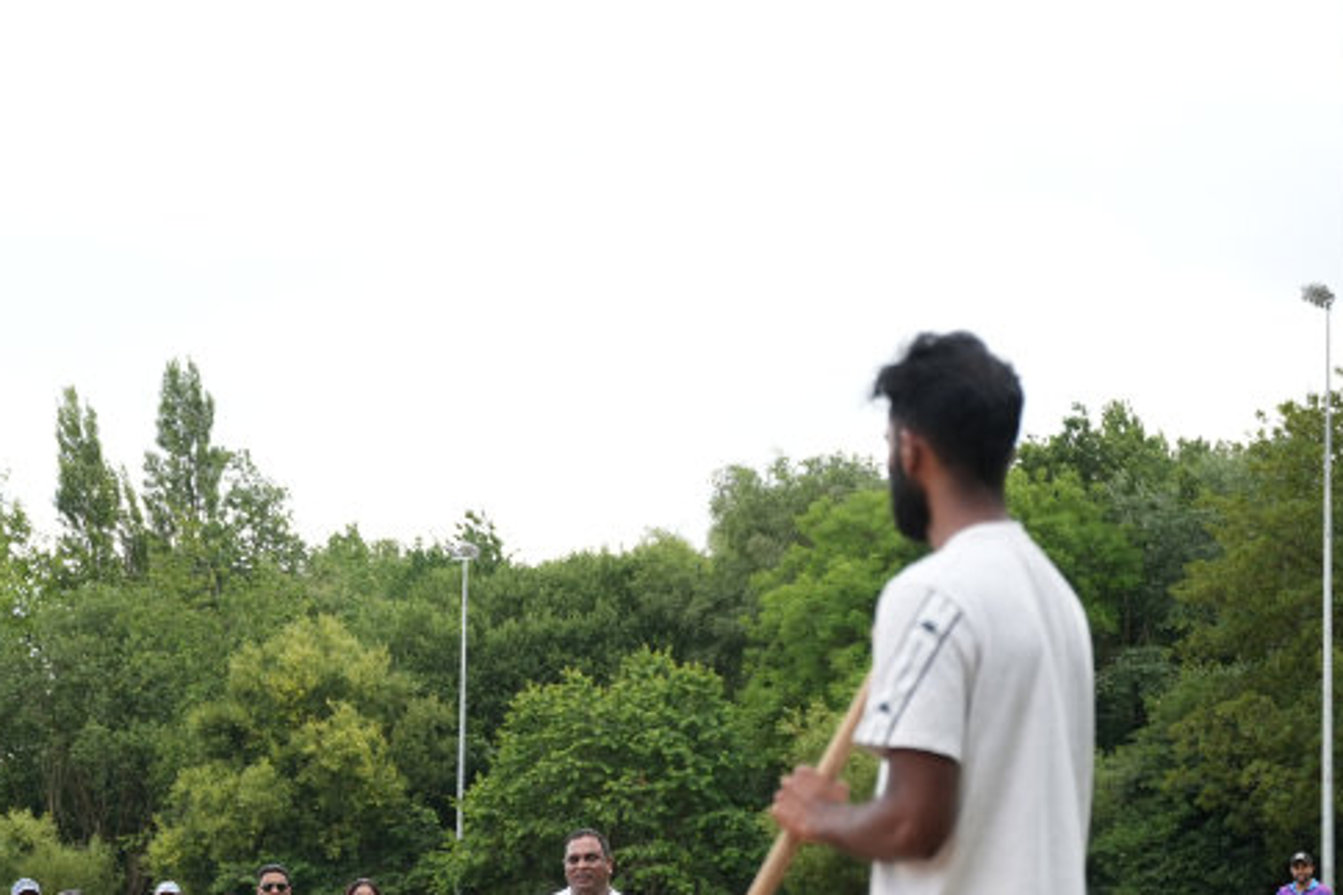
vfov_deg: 13.5
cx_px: 227
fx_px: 3723
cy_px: 913
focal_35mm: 100
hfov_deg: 20.2
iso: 250
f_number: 2.8
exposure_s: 1/1250
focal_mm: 47.4
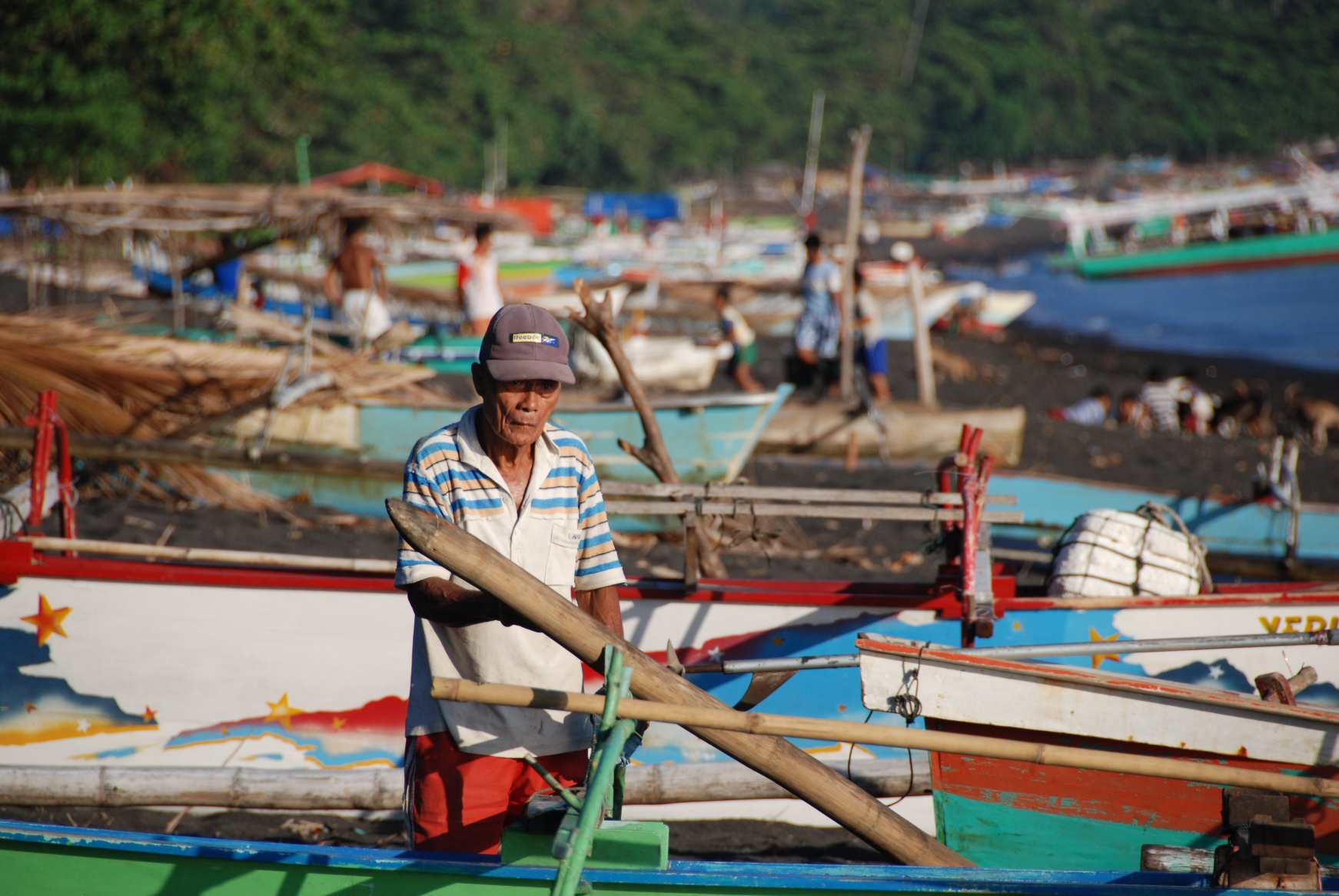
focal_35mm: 300
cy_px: 448
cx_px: 670
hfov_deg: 6.9
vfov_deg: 4.6
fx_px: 11171
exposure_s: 1/800
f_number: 5.6
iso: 200
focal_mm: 200
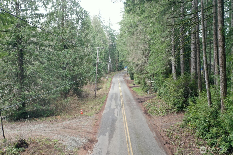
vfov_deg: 46.4
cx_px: 116
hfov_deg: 65.5
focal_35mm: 28
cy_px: 78
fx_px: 181
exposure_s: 1/40
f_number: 3.5
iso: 100
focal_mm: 10.26
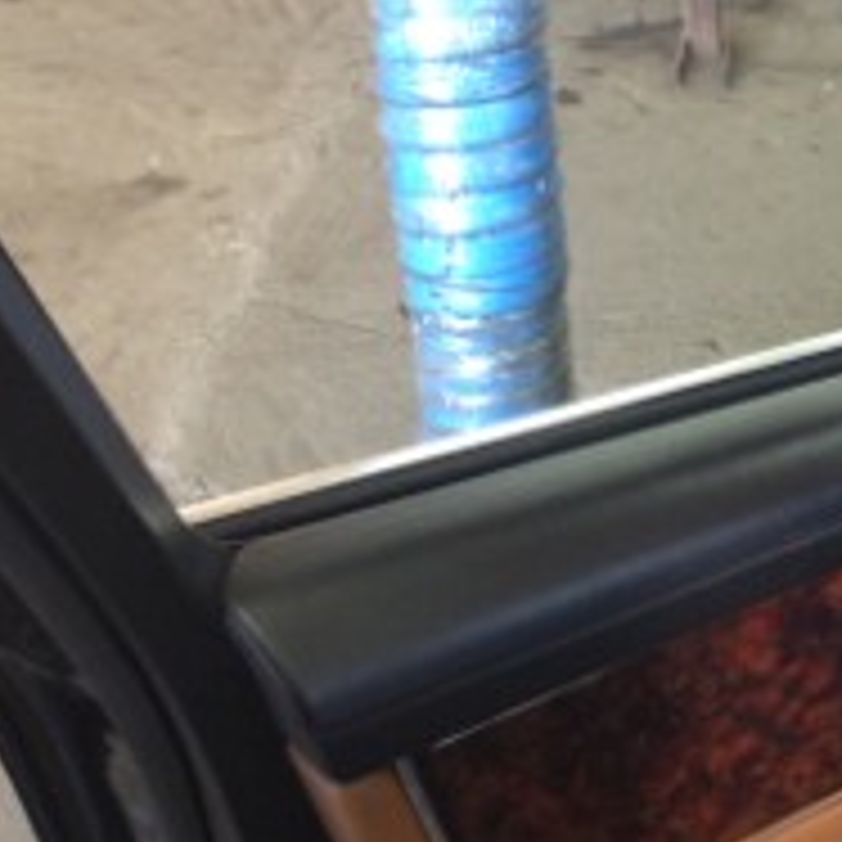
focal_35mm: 66
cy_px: 311
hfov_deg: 24.6
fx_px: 1816
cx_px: 892
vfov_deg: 26.0
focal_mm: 4.28
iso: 160
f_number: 2.4
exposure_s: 1/20
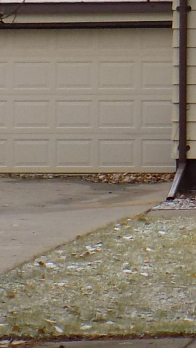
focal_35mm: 210
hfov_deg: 5.6
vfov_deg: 10.2
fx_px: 1939
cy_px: 23
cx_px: 401
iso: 80
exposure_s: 1/160
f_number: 3.7
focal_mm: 8.1
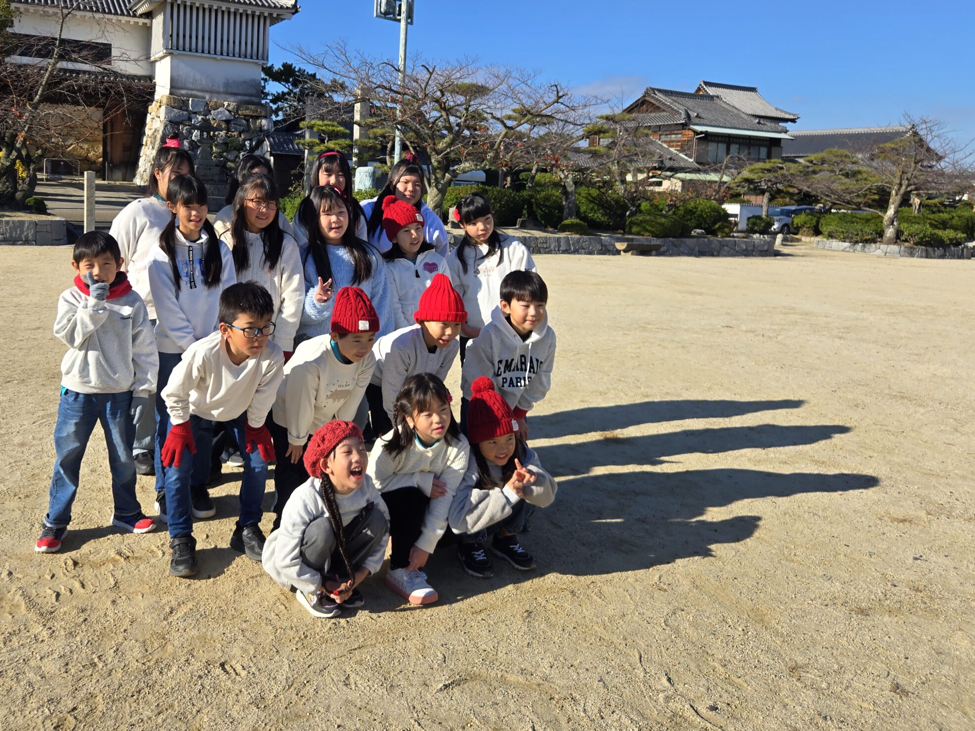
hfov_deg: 59.4
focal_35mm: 30
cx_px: 384
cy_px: 264
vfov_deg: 46.3
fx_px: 845
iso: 25
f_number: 1.8
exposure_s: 1/2105
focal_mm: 5.4
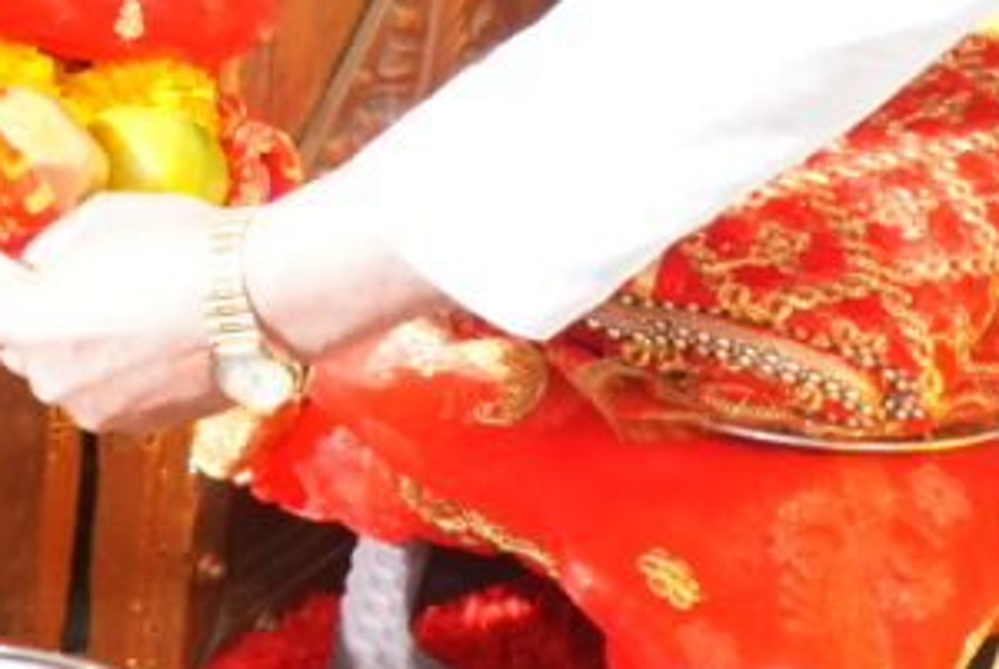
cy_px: -393
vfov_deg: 8.6
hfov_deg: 12.7
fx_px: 4335
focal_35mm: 156
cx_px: -286
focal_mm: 29
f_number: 6.3
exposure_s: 1/160
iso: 400
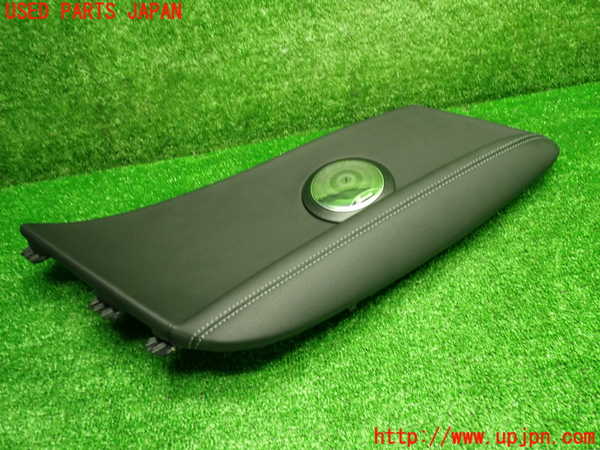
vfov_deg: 46.8
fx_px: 520
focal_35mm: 30
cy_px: 225
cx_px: 300
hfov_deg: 60.0
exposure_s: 1/30
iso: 320
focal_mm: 5.4
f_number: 2.3
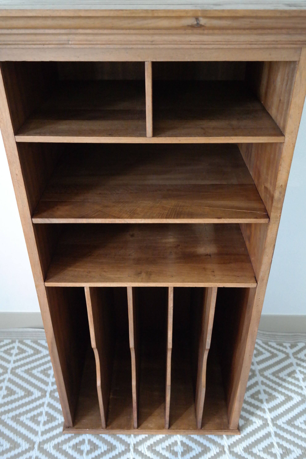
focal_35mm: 30
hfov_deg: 43.6
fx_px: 382
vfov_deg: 61.9
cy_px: 230
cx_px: 153
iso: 3200
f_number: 3.5
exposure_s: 1/30
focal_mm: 20
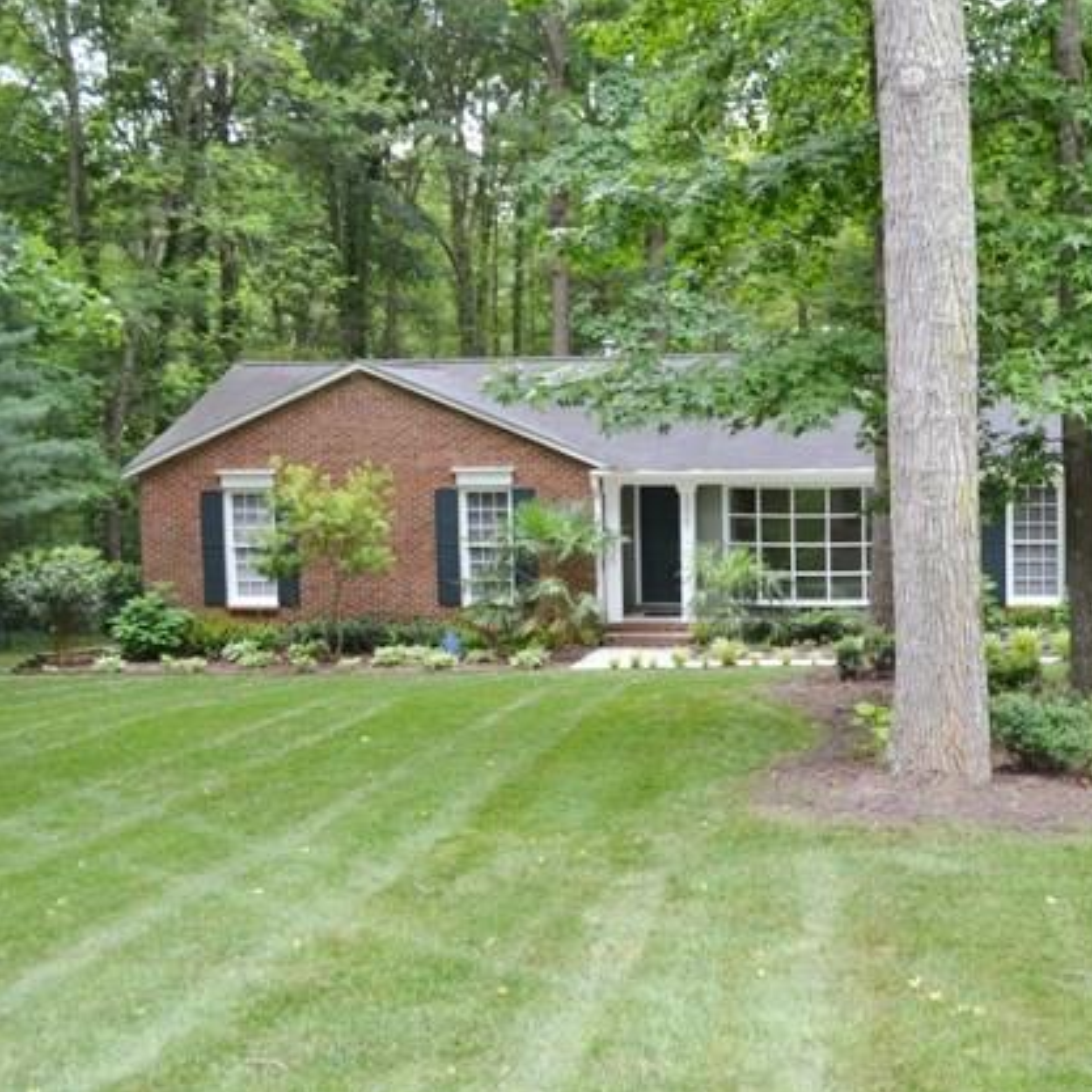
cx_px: 791
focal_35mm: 47
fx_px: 1677
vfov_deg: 36.1
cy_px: 554
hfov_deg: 35.4
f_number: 5.6
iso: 400
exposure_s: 1/125
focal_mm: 24
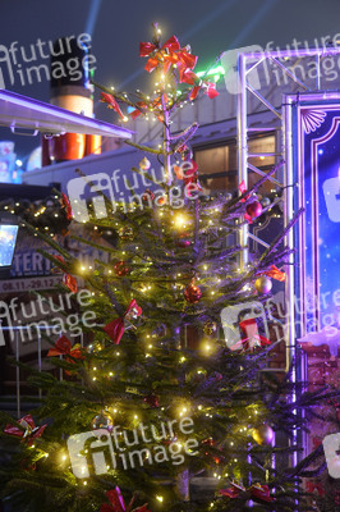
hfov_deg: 29.8
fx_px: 639
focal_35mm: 45
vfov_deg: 43.6
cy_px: 256
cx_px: 170
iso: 640
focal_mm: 30
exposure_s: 1/50
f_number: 2
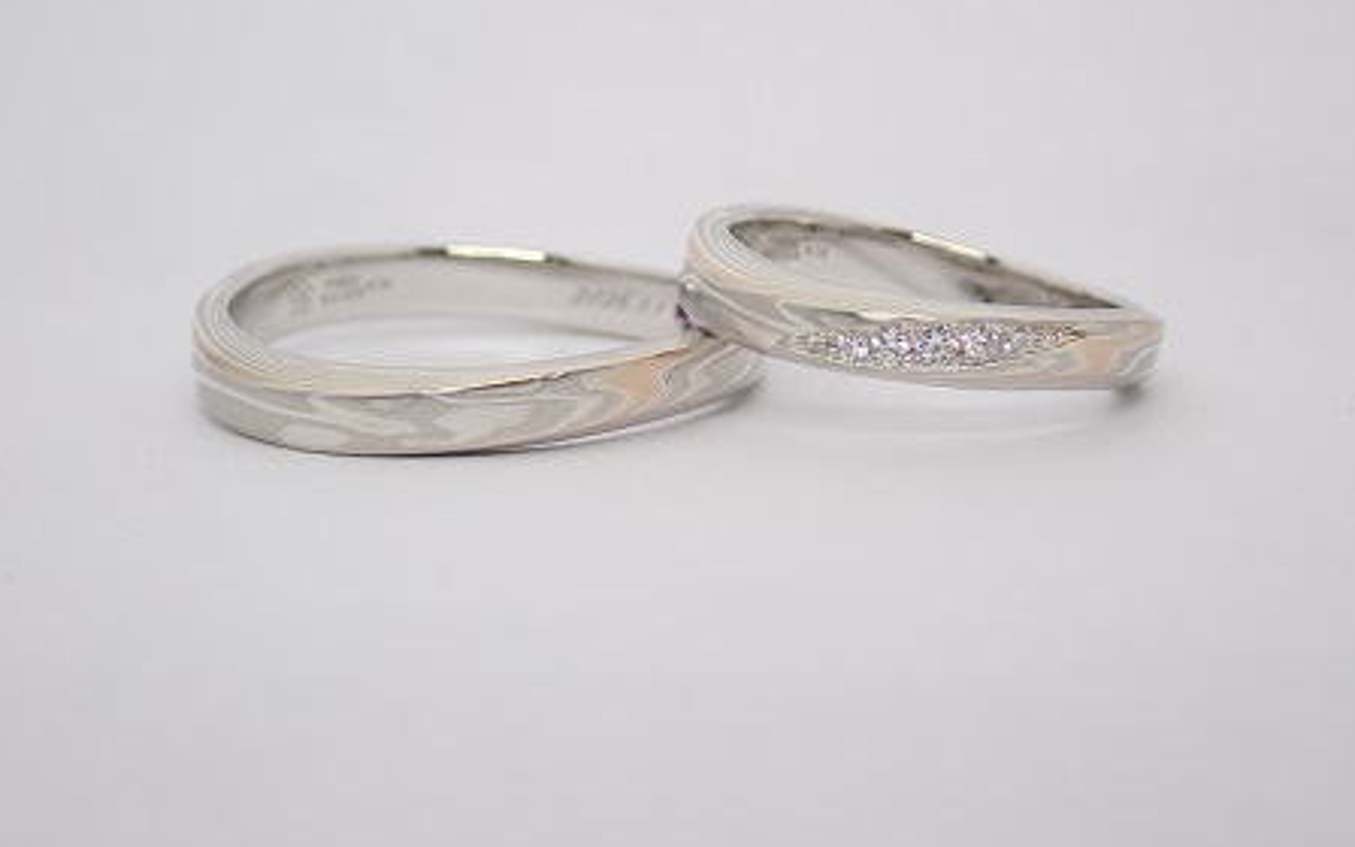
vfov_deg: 15.9
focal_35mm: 82
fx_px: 3028
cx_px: 678
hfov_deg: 25.2
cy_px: 349
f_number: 4.1
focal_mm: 13.65
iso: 200
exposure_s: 1/125
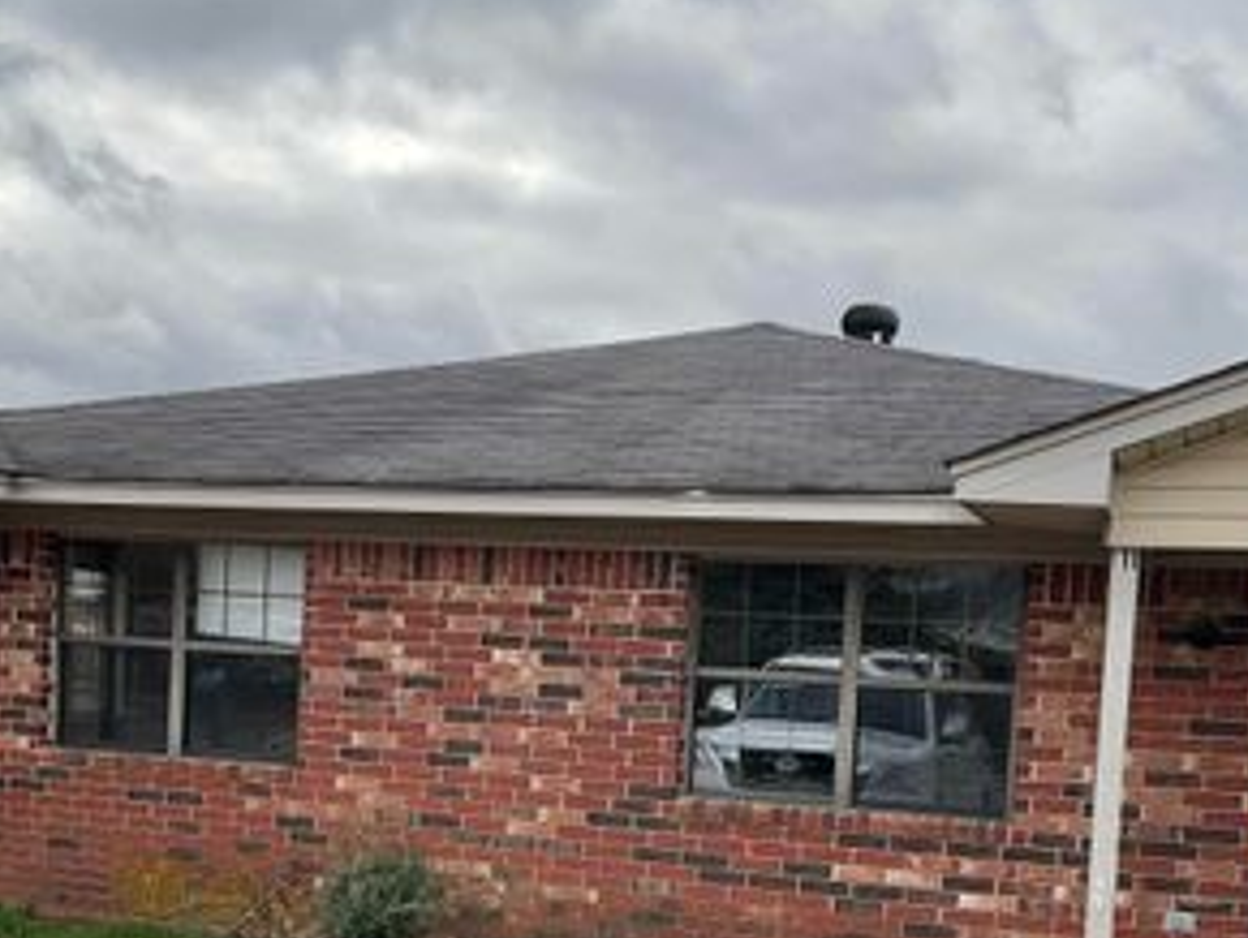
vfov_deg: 28.4
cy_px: 781
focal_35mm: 50
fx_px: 1804
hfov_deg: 38.1
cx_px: 590
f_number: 1.8
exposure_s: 1/929
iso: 16
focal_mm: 3
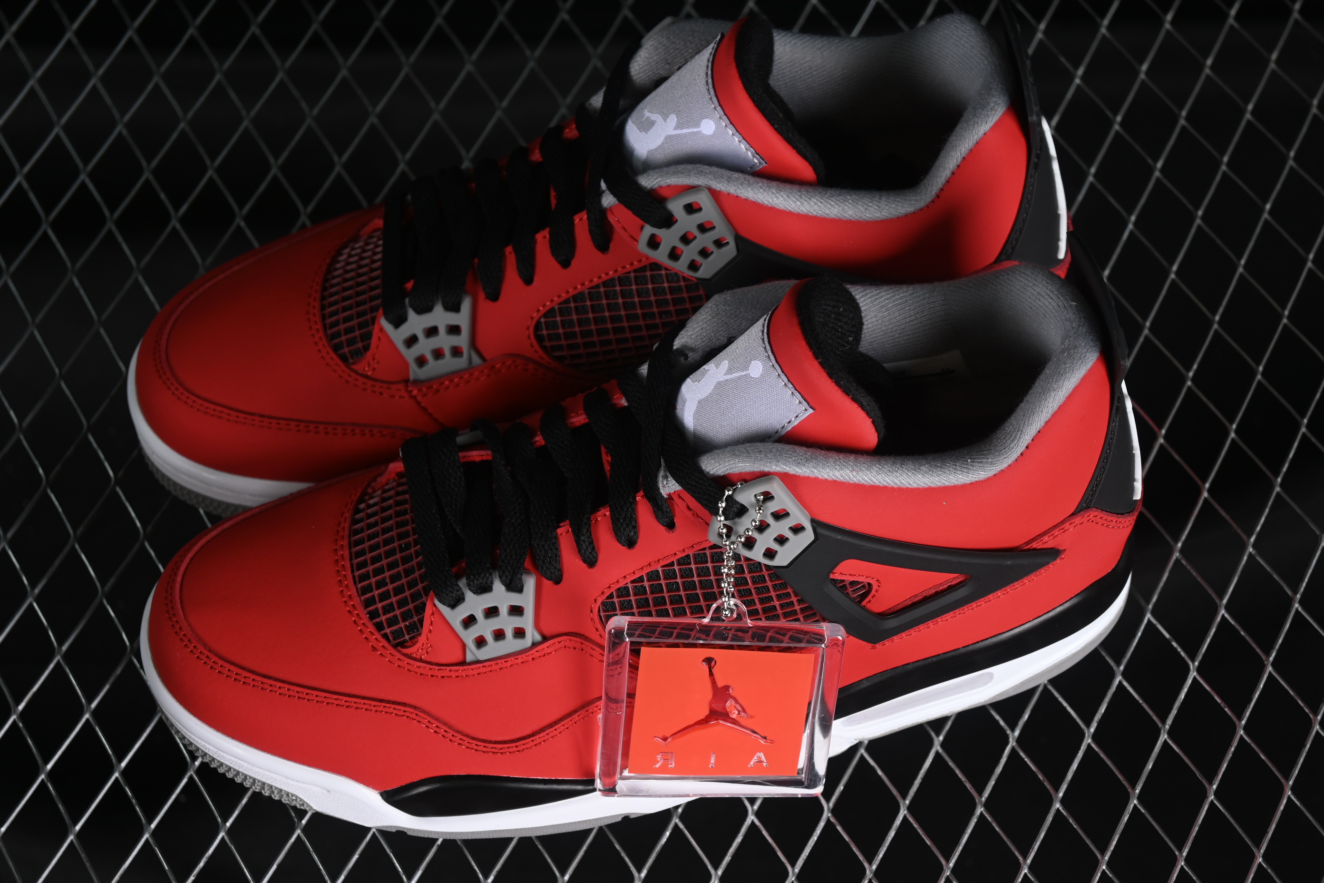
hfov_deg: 27.0
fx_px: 2758
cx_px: 662
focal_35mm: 75
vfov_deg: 18.2
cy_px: 442
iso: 160
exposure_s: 1/60
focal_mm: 50
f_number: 6.3
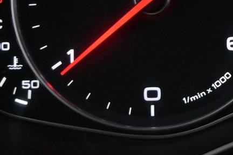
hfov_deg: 13.5
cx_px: 402
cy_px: -20
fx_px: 892
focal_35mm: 138
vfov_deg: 9.8
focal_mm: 24.5
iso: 2500
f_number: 5
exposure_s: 1/100
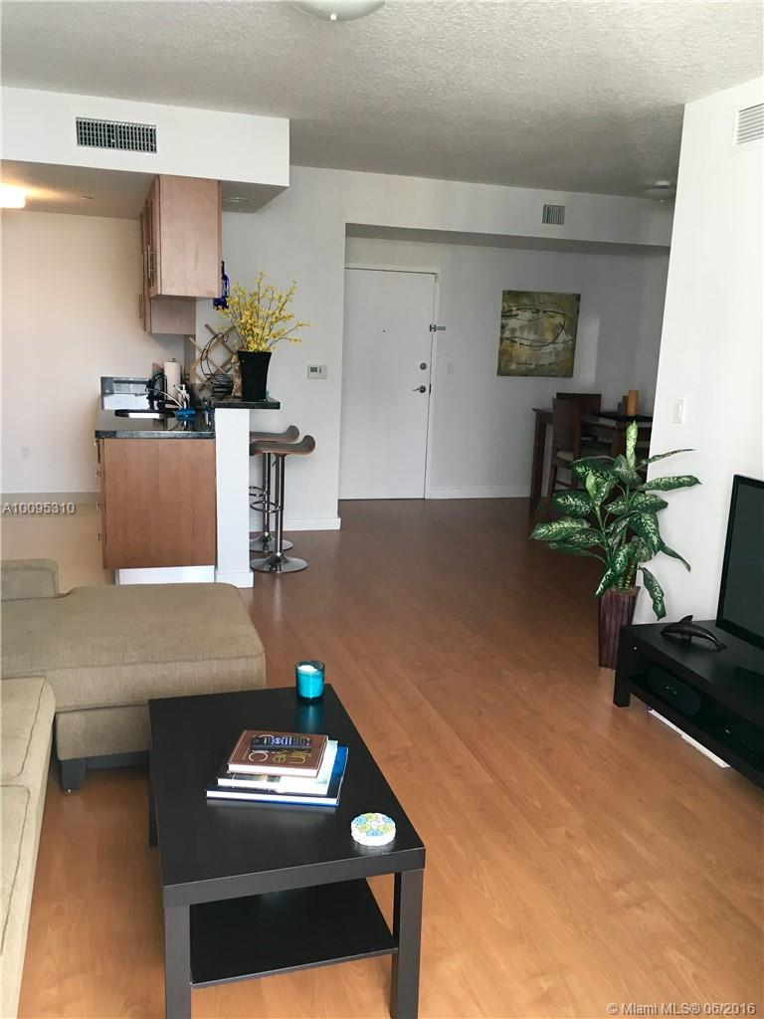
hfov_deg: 48.2
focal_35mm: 29
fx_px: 853
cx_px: 382
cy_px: 510
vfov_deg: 61.7
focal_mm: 4.15
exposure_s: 1/30
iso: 32
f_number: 2.2
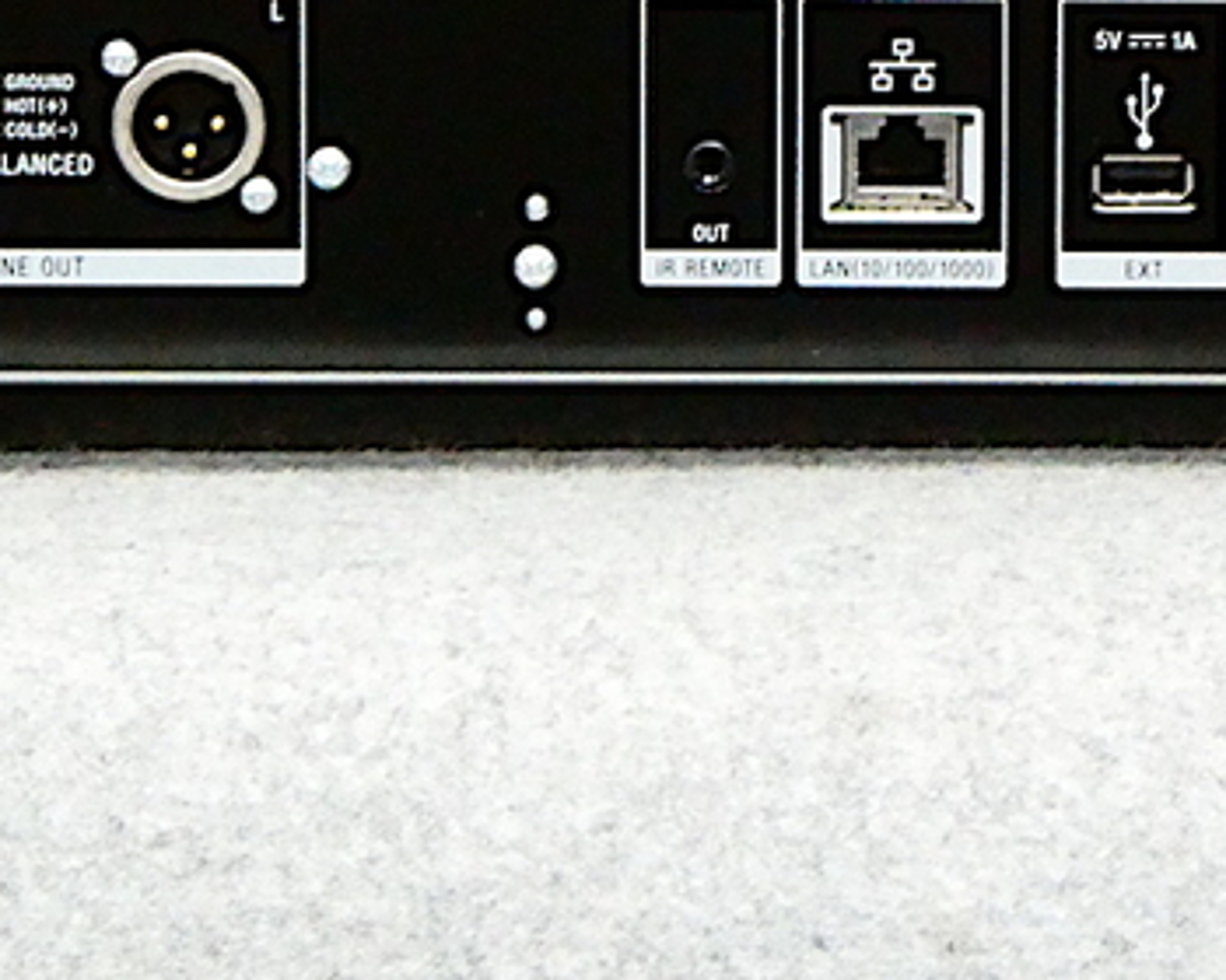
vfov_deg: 3.8
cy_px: -74
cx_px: 1026
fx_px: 14659
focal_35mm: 404
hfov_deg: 4.8
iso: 1600
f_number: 7.1
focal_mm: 27.1
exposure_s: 1/20
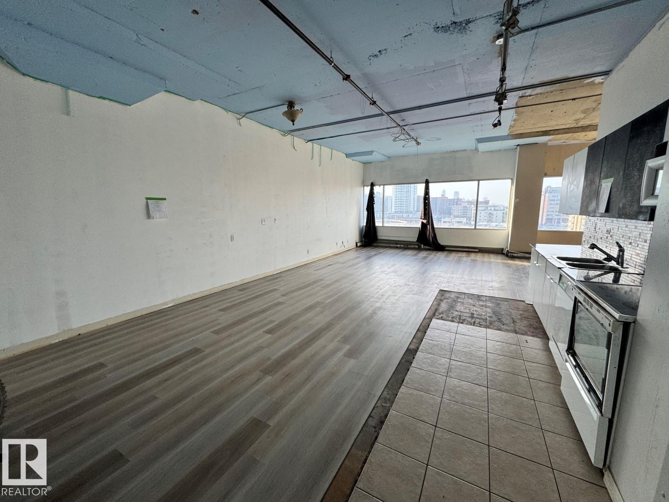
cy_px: 251
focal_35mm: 14
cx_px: 334
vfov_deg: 85.7
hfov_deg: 102.1
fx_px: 271
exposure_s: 1/99
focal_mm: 2.22
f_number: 2.2
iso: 64
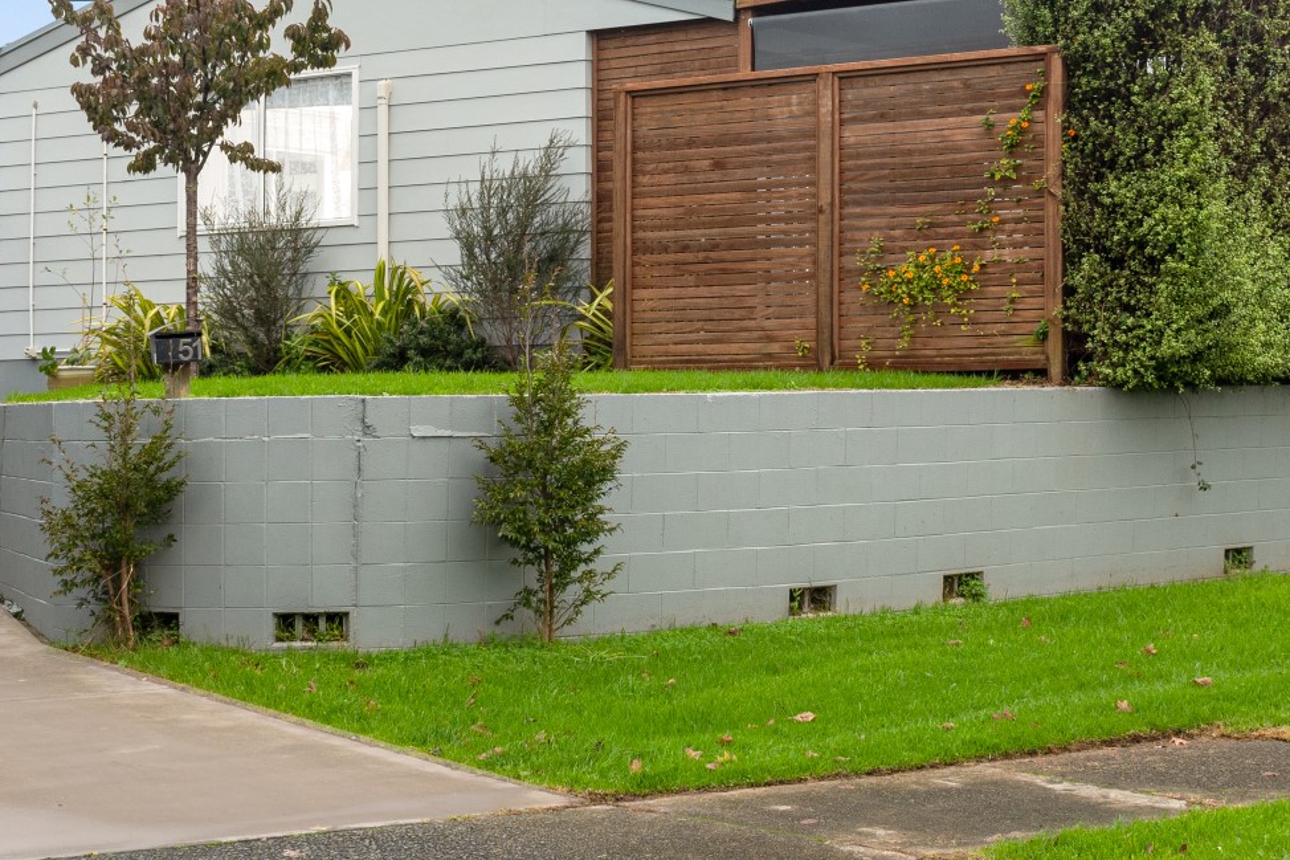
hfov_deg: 28.5
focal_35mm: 71
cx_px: 660
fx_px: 2544
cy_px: 171
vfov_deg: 19.0
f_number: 7.1
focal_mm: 24
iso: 250
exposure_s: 1/125
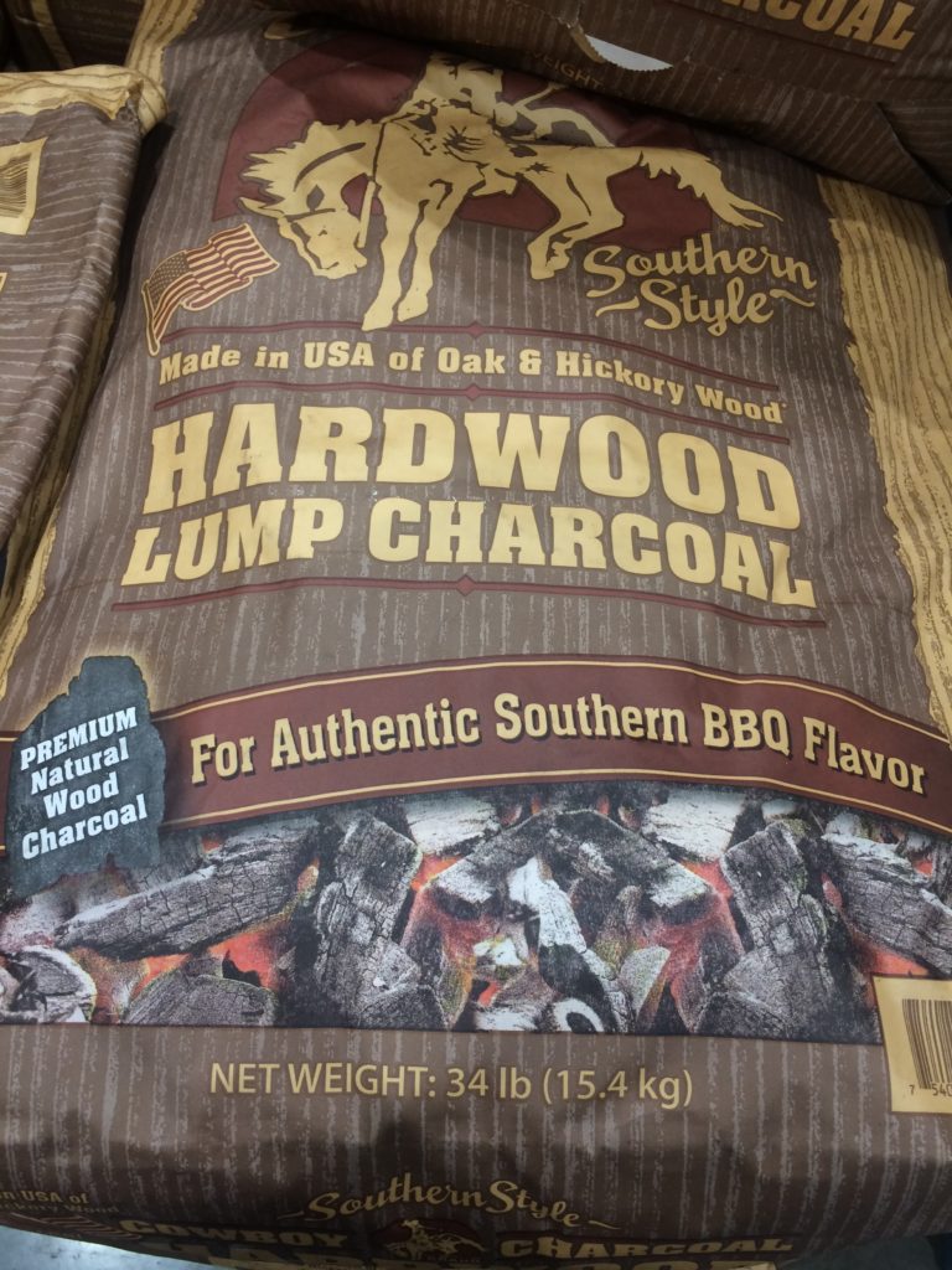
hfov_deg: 48.2
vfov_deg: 61.7
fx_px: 1063
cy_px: 635
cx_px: 476
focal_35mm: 29
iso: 64
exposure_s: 1/30
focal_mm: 4.15
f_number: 2.2
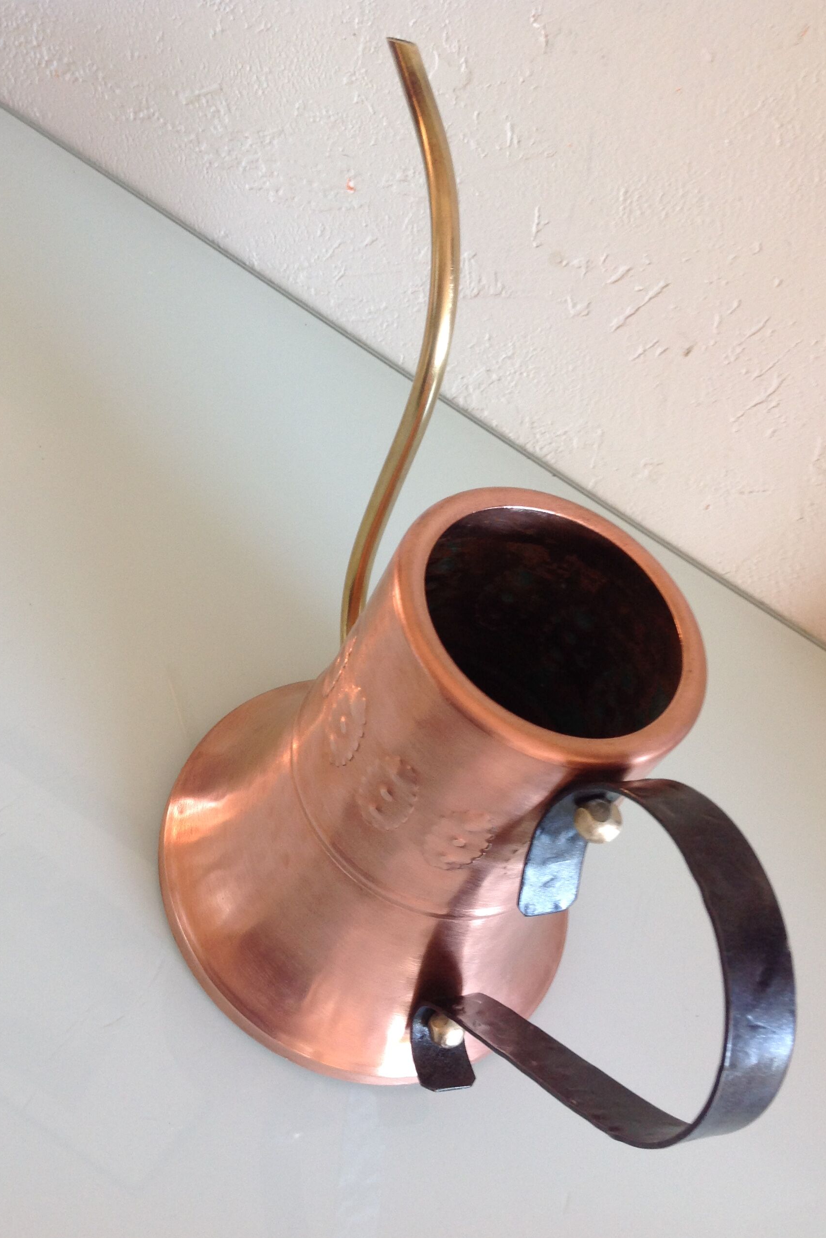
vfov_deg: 51.9
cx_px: 404
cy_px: 622
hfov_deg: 35.9
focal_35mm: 37
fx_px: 1273
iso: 80
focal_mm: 4.28
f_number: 2.4
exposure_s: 1/15
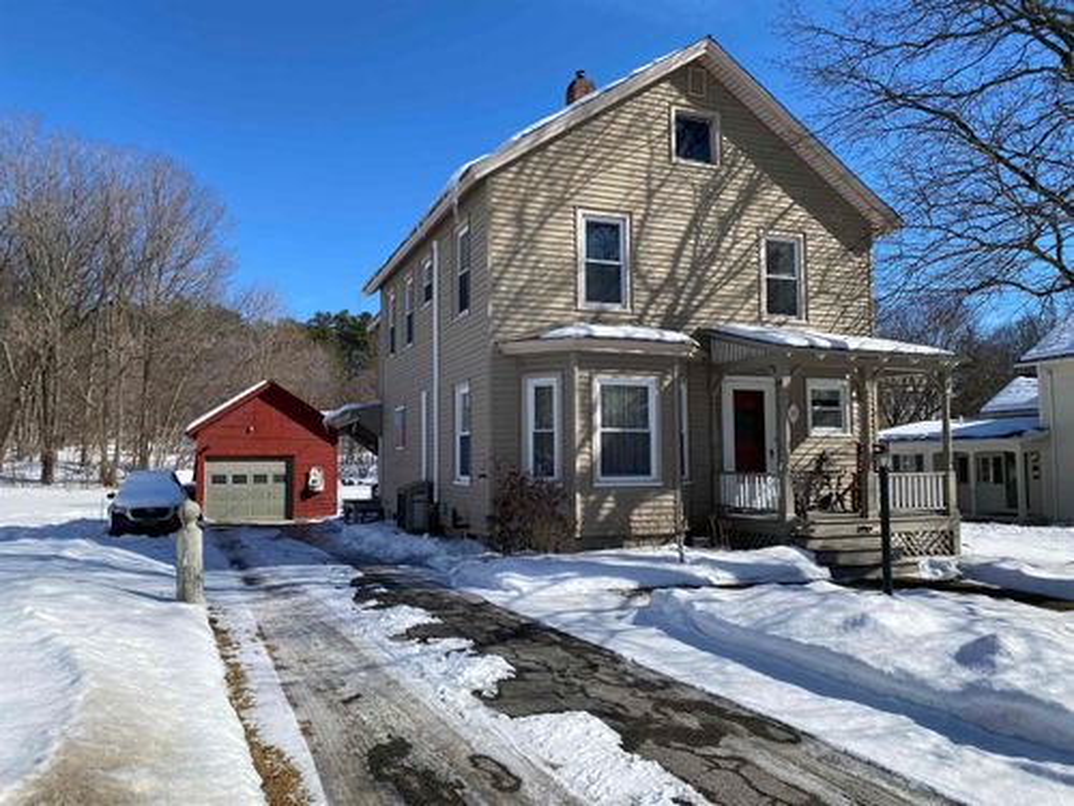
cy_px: 403
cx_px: 537
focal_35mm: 26
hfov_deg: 67.3
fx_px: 807
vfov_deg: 53.1
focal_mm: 4.25
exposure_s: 1/3610
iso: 32
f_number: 1.8
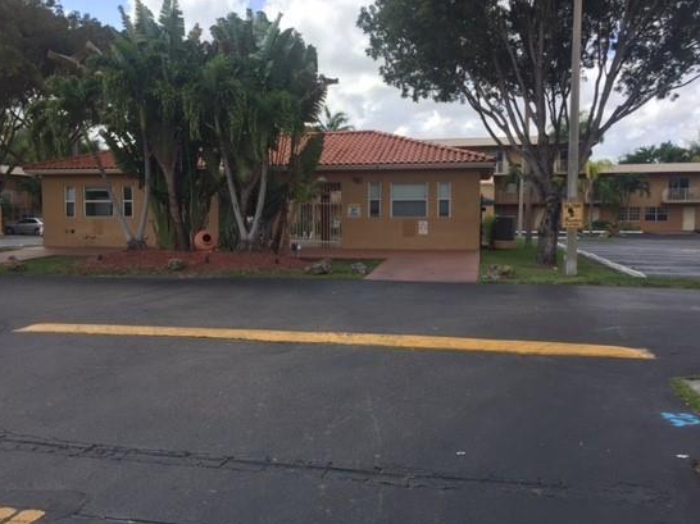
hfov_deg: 53.9
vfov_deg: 41.8
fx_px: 687
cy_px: 264
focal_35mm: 34
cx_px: 312
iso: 32
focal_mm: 4.15
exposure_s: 1/1276
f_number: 2.2
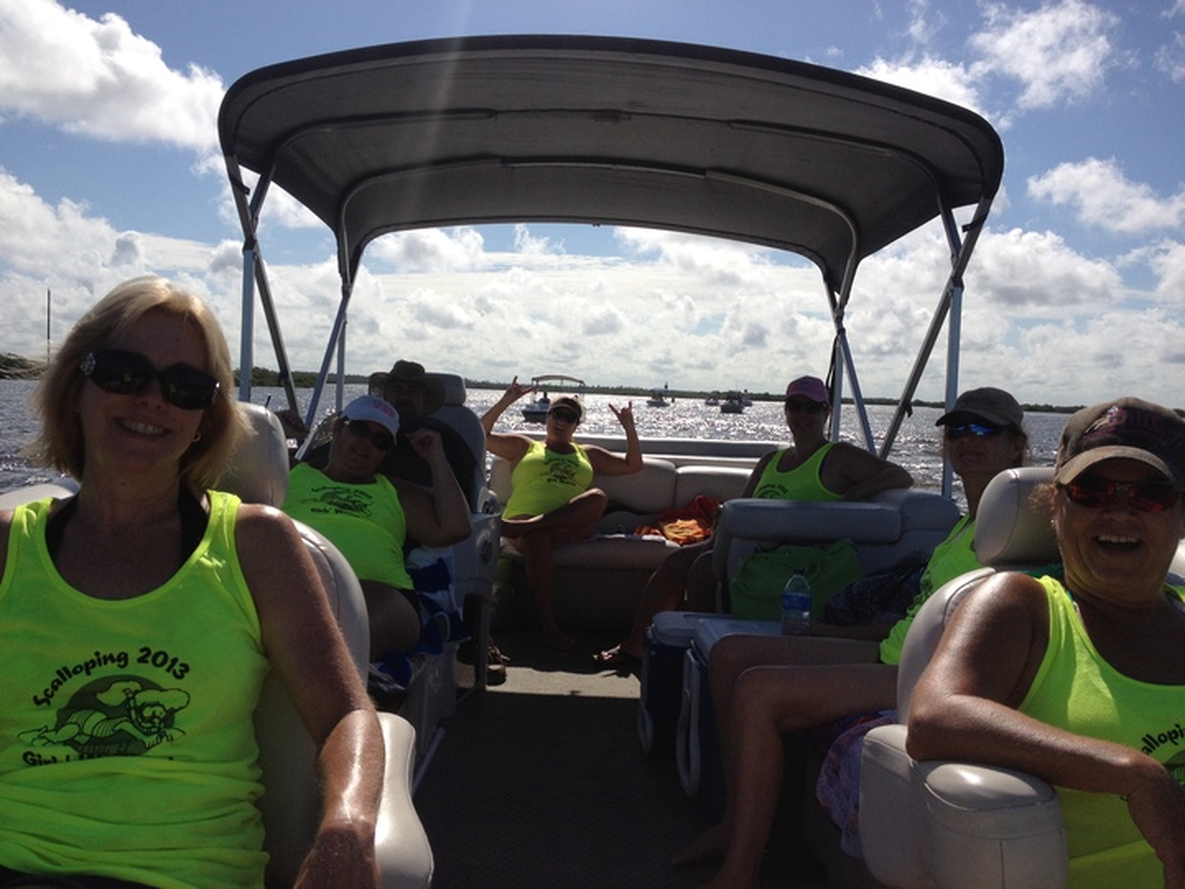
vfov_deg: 40.7
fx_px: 1198
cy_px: 444
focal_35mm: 35
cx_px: 592
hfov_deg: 52.6
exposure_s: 1/3953
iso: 50
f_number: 2.4
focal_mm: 4.28
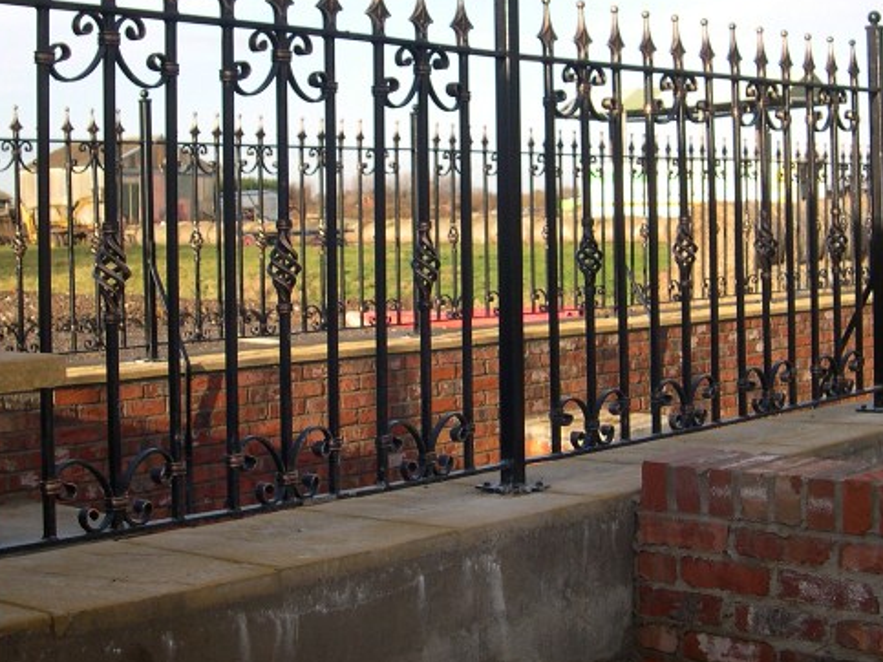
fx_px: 1607
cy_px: 258
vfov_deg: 23.2
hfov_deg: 30.7
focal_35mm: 63
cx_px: 391
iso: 100
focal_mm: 8
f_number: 2.8
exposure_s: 1/594
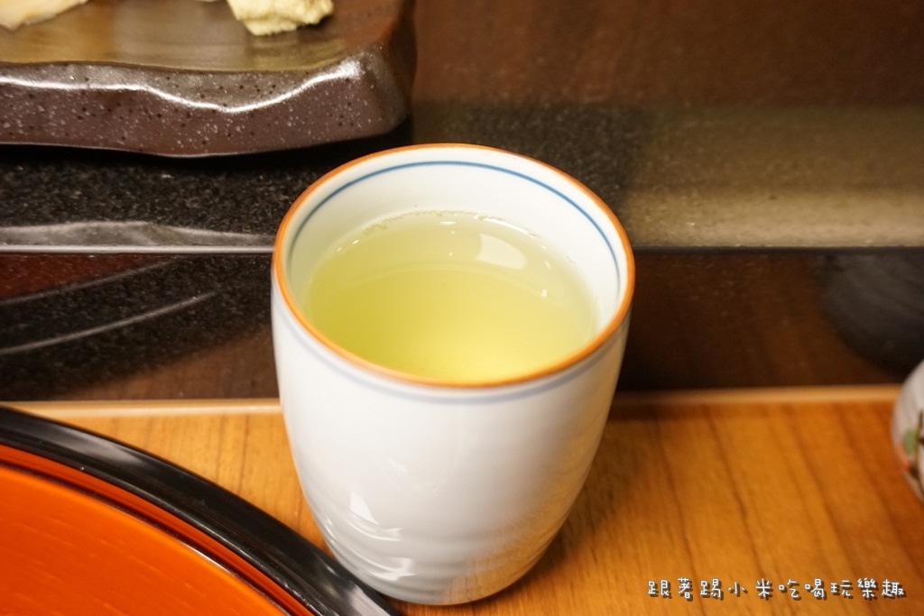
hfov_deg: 59.5
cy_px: 308
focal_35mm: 32
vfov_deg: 41.7
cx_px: 462
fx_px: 809
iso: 1250
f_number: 4
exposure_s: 1/160
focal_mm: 21
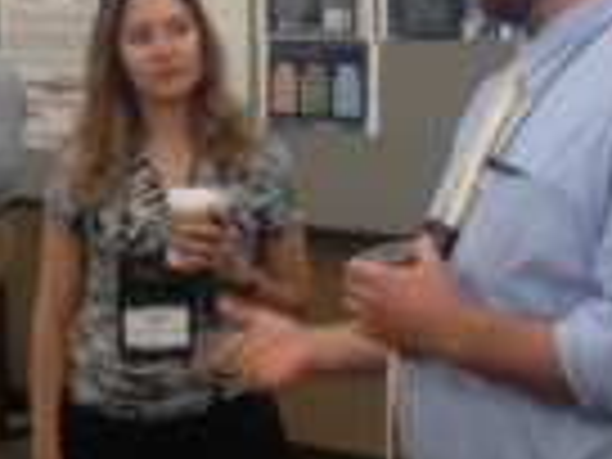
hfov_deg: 20.4
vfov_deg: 15.4
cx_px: 270
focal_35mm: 96
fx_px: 1697
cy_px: 209
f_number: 2.4
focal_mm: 4.12
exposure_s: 1/20
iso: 160
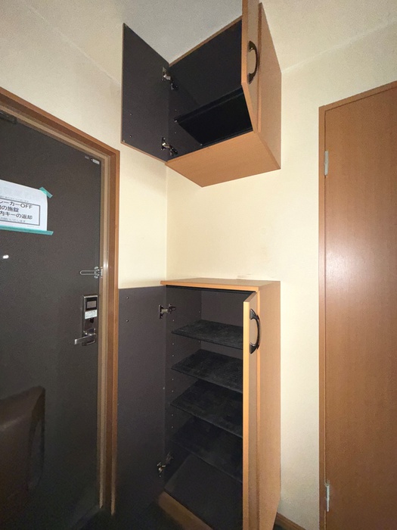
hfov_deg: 85.7
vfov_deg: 102.1
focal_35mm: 14
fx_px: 214
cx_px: 198
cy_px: 265
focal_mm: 2.22
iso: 200
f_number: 2.2
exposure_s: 1/47
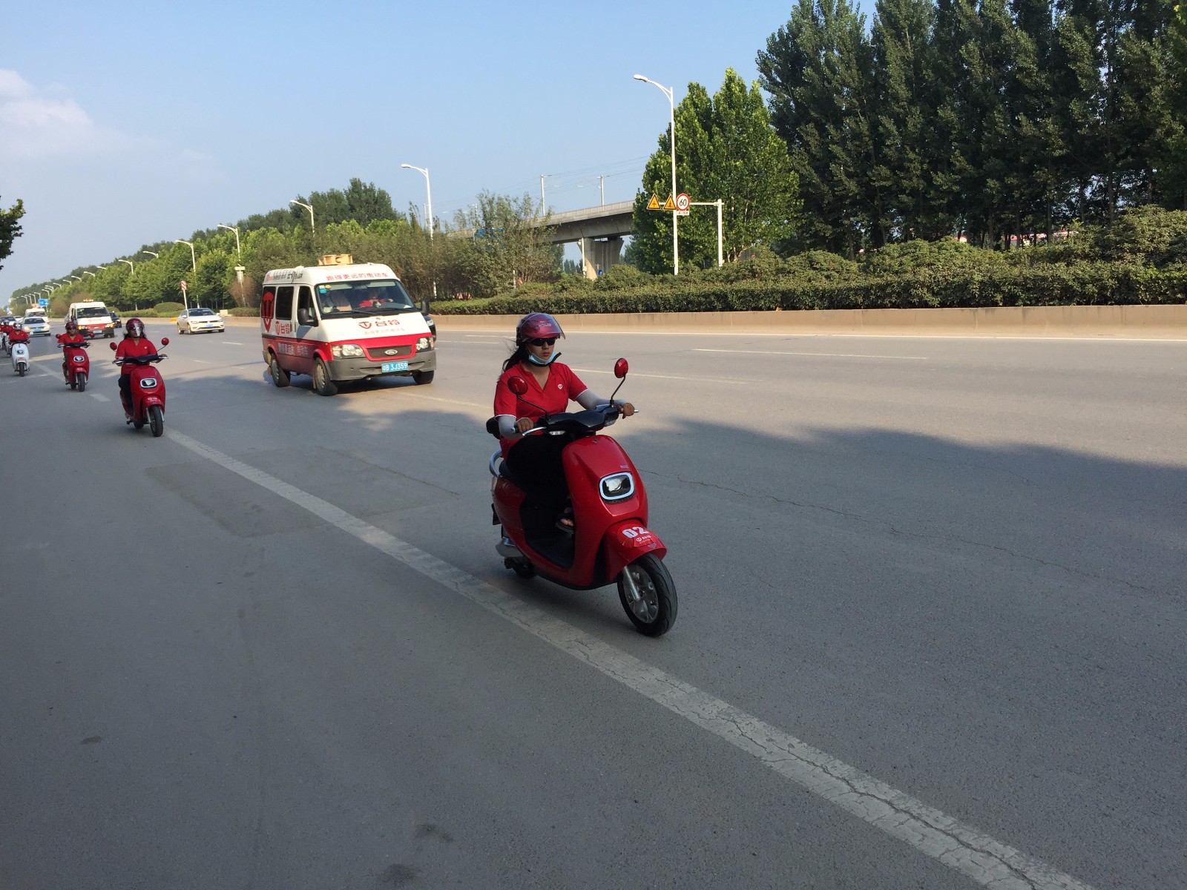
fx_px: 994
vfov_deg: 48.2
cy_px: 445
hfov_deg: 61.7
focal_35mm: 29
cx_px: 594
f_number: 2.2
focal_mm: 4.15
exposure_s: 1/1199
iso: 32
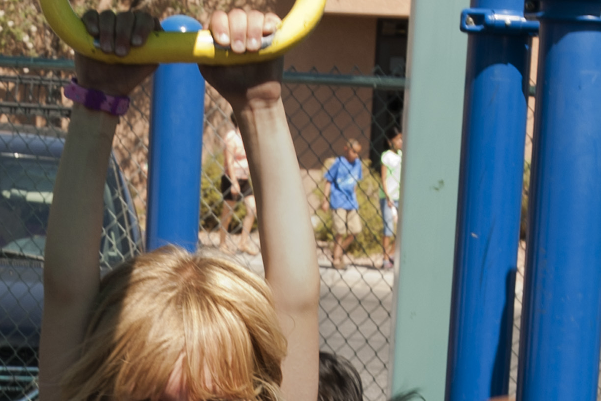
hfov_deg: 16.8
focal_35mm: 122
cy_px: 735
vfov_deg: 10.5
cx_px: 327
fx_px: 2037
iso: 200
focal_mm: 35
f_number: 10
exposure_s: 1/125
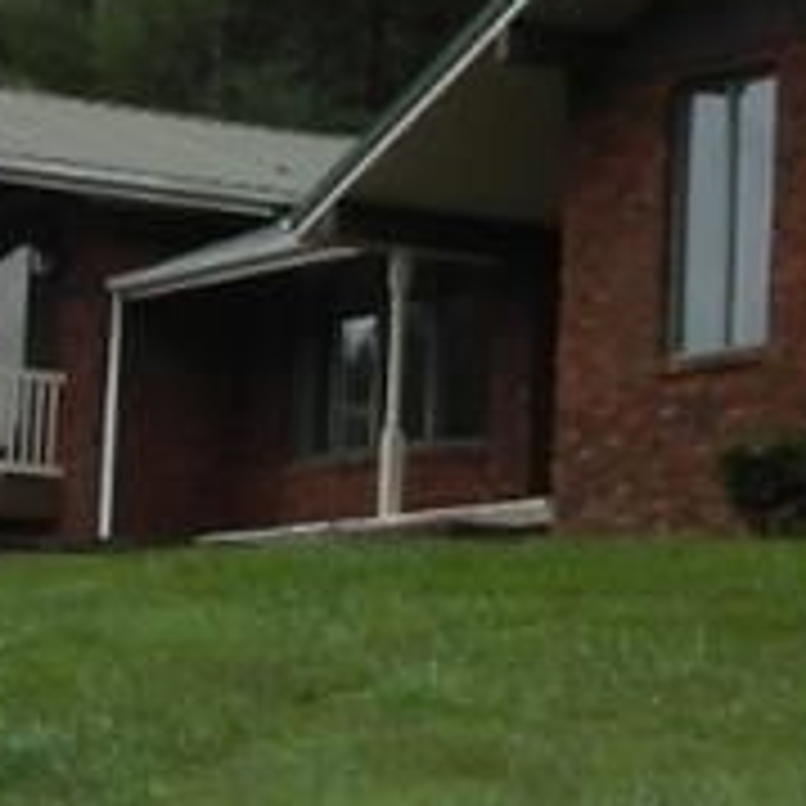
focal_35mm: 185
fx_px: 4873
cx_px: 572
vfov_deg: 9.5
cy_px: 455
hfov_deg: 9.4
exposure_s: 1/320
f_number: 3.1
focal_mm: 4.5
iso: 80
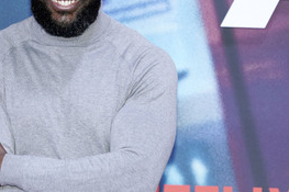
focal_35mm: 202
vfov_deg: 6.8
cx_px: 76
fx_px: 1621
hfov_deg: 10.2
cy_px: 60
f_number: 5.6
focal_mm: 118
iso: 1000
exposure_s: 1/160
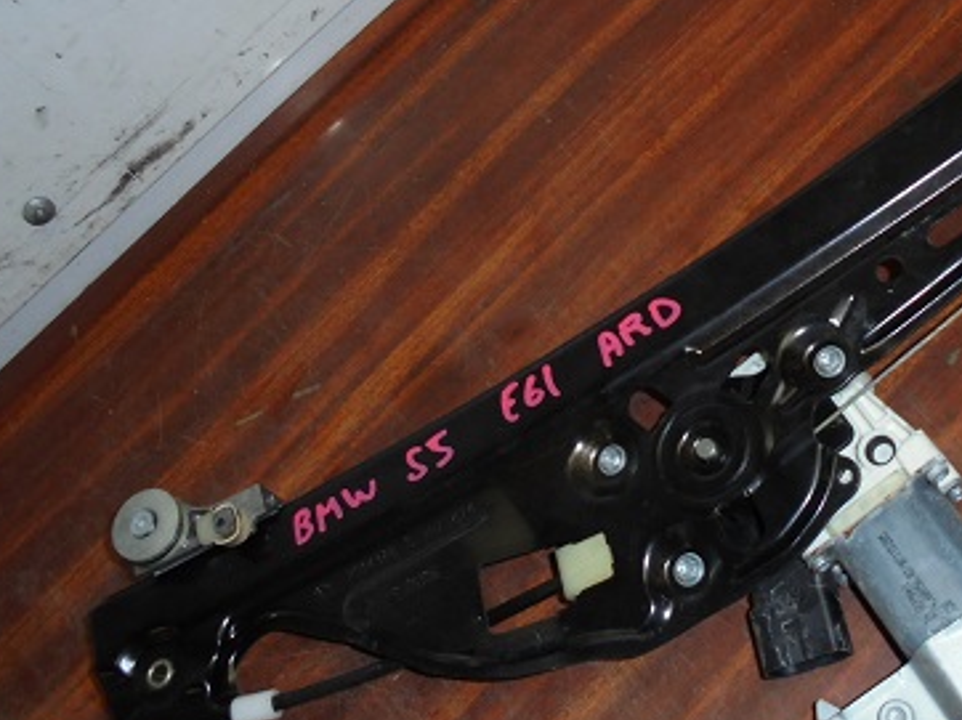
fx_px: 1139
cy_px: 303
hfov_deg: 44.8
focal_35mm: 41
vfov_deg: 35.0
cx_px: 676
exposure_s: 1/30
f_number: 3.5
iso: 200
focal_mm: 4.6
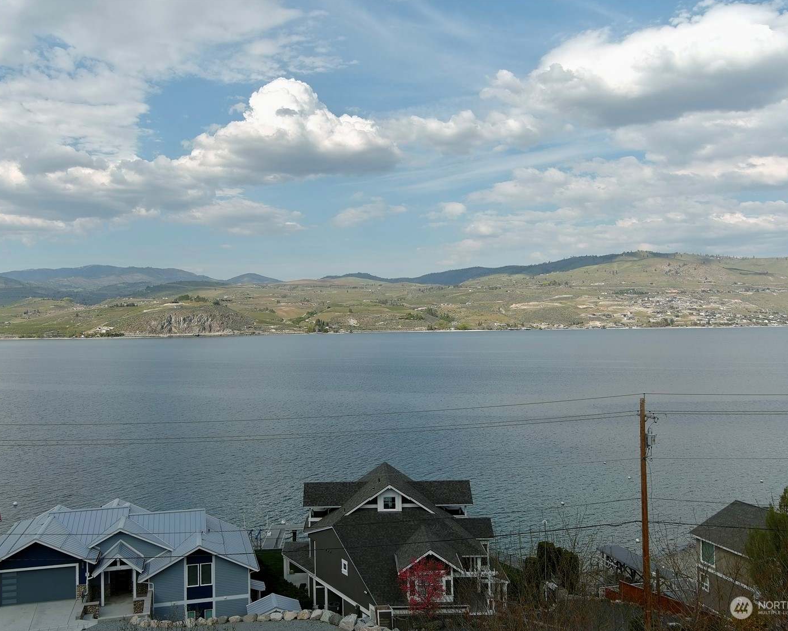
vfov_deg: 44.6
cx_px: 363
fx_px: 770
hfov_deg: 54.1
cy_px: 316
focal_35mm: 33
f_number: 2.8
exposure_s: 1/1600
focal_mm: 10.57
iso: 100
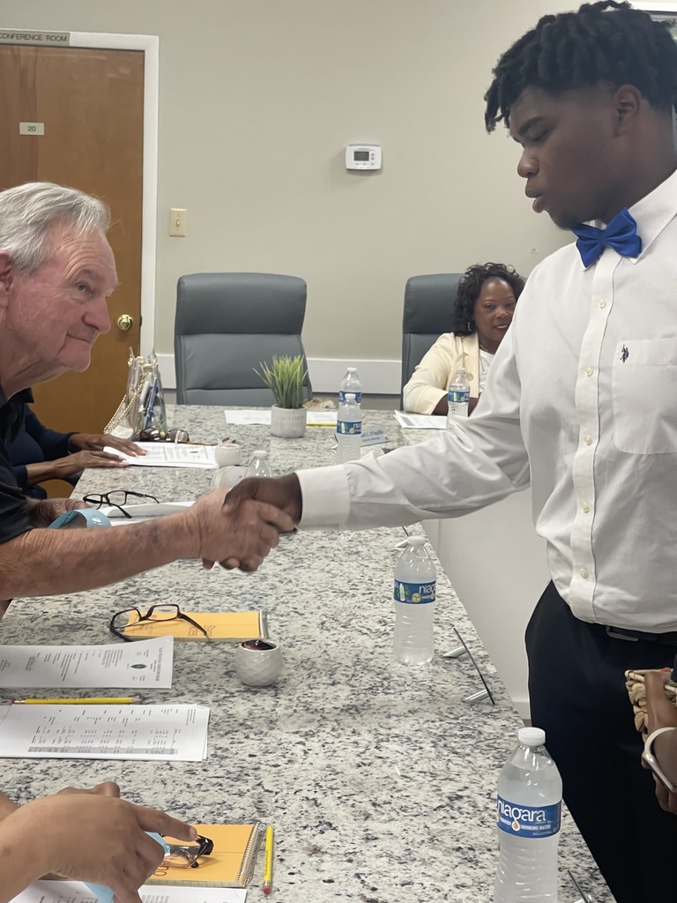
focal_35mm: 64
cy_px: 452
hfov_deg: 22.9
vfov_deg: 30.3
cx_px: 338
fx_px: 1669
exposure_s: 1/60
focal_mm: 7.5
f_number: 2.2
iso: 125
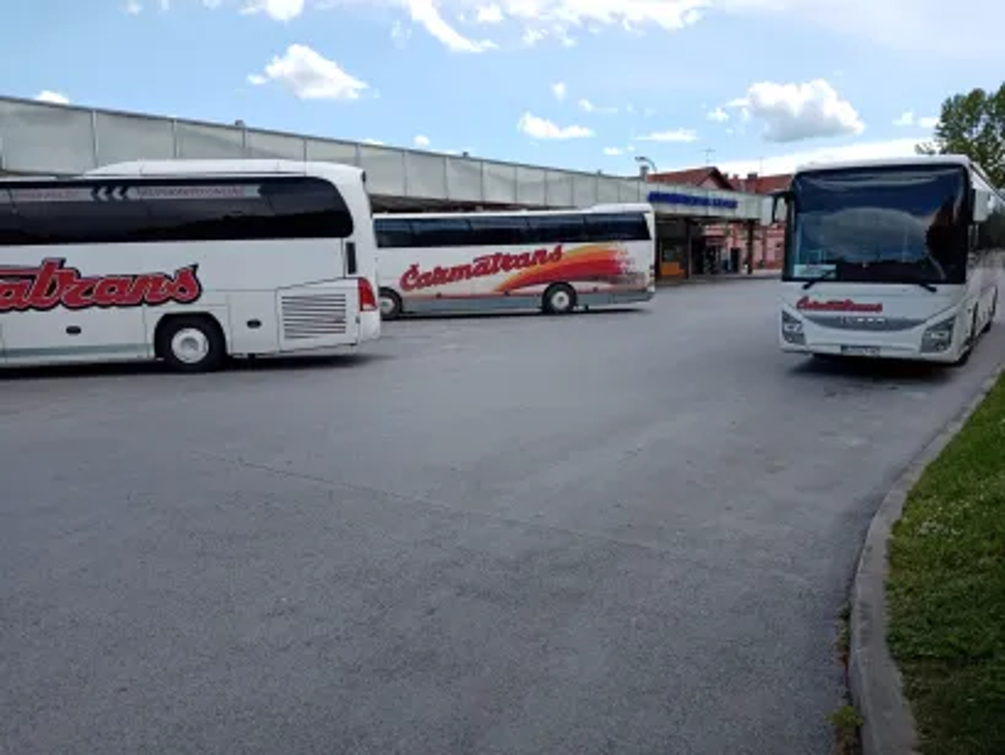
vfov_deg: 53.1
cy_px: 378
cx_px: 502
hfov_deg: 67.3
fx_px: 755
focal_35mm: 26
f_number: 1.8
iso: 109
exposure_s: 1/1220
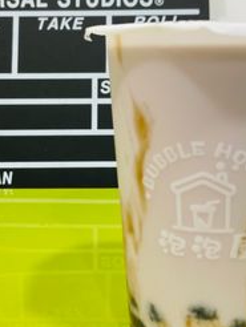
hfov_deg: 32.2
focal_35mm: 45
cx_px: 122
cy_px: 116
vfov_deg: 41.6
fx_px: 426
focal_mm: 4.2
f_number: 1.6
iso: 125
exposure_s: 1/100
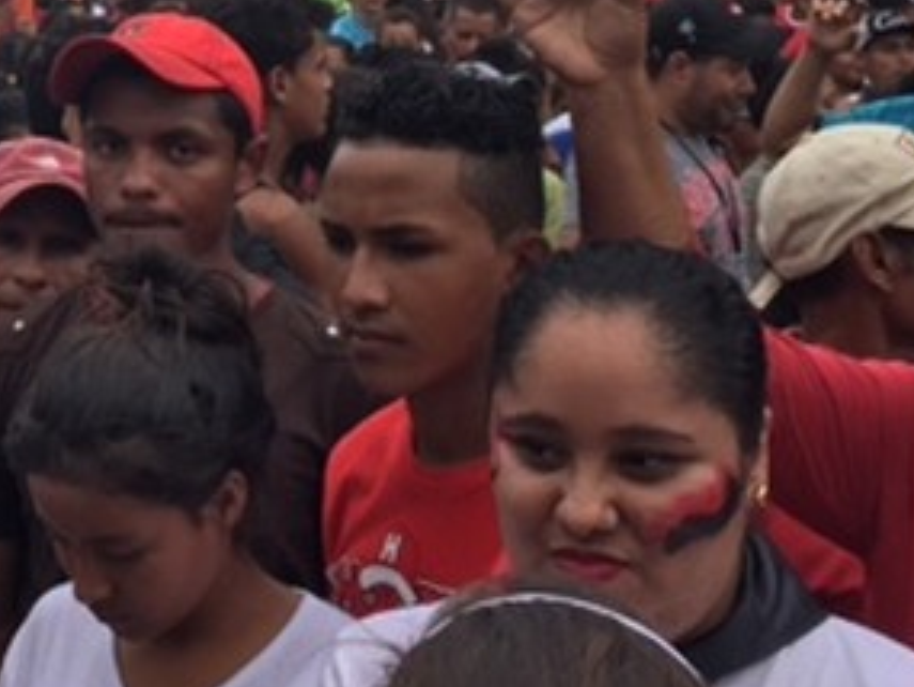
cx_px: -34
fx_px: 2219
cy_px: -53
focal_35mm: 84
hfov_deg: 22.3
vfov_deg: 17.1
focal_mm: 4.15
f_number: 2.2
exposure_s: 1/725
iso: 25
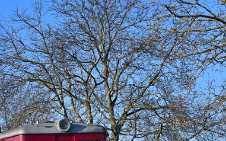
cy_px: 133
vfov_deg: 13.3
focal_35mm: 97
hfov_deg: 21.4
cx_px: 85
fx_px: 597
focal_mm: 24
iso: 250
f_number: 8
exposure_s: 1/800
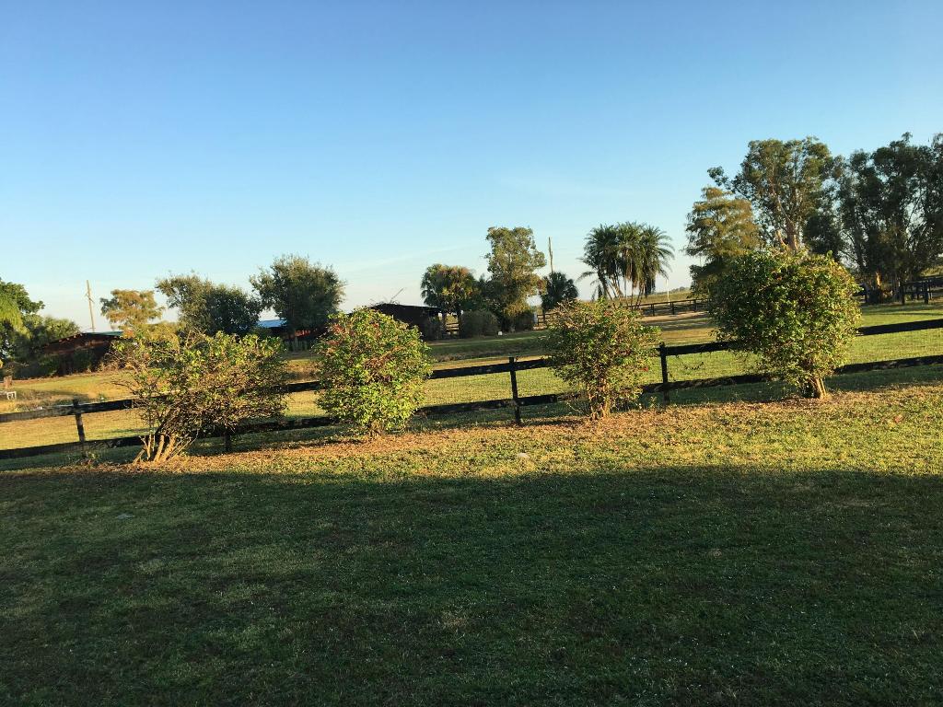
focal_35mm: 29
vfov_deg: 48.2
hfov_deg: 61.7
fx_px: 790
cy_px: 354
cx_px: 472
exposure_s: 1/458
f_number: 2.2
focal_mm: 4.15
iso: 25
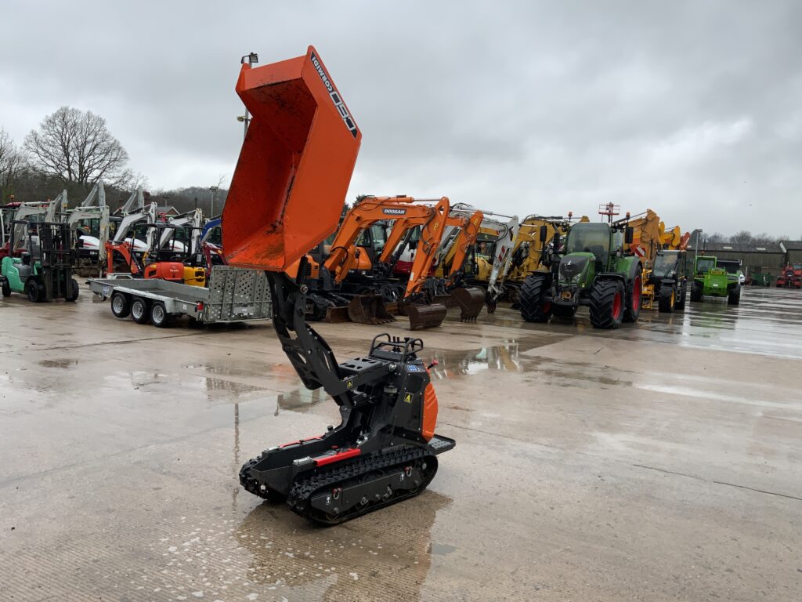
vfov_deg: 48.2
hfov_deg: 61.7
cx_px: 401
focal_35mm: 29
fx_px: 672
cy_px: 301
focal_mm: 3
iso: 16
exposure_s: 1/439
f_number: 1.8
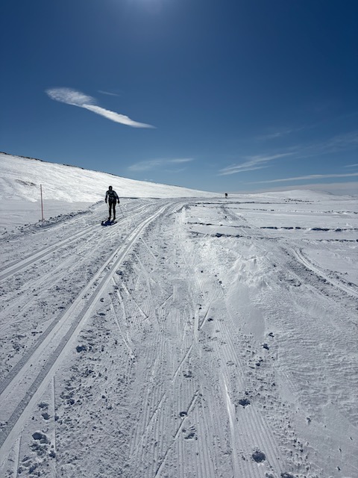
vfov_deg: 67.3
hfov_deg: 53.1
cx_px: 179
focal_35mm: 26
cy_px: 239
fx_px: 359
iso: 50
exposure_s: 1/25000
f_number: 1.6
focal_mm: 5.96
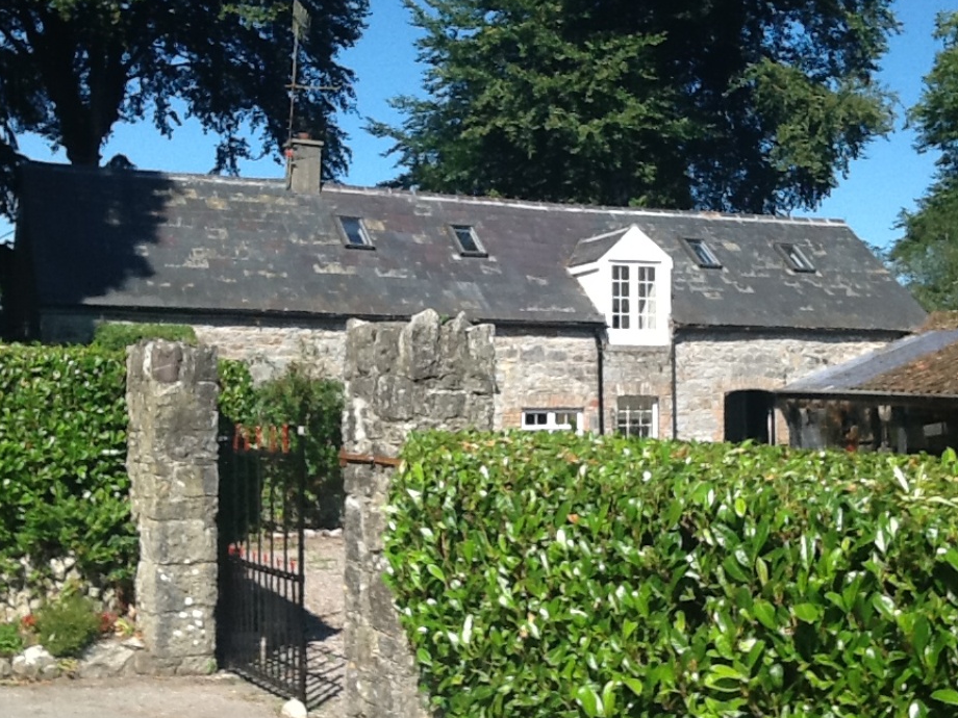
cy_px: 361
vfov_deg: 29.7
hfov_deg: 38.9
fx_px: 1356
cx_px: 474
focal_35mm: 49
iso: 40
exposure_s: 1/1029
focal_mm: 2.03
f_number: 2.4
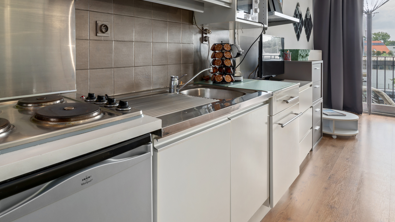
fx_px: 241
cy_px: 62
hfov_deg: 77.5
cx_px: 152
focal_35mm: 23
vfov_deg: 48.1
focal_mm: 16
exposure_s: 1.3
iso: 200
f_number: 11
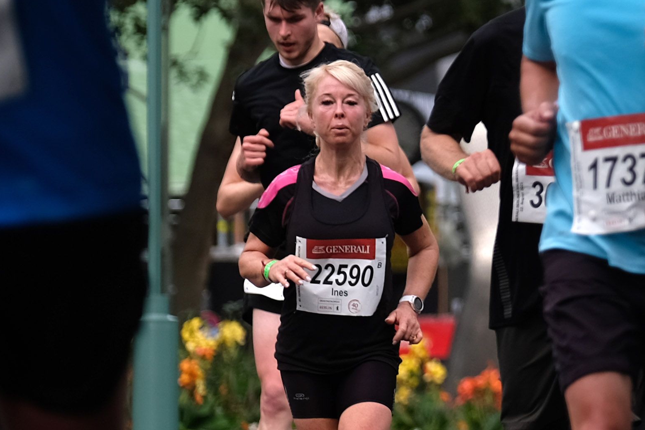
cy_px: 12
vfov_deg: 2.2
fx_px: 11000
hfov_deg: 3.3
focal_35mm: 614
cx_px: 958
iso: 100
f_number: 2.8
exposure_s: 1/600
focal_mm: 106
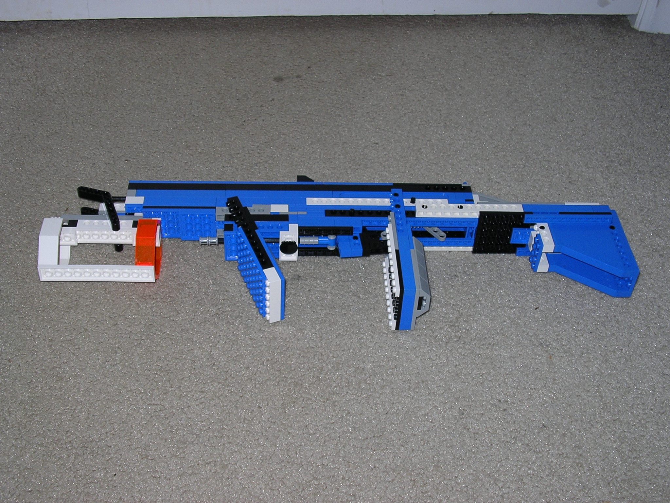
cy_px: 252
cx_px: 335
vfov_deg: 28.6
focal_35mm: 51
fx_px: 987
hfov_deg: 37.5
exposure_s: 1/80
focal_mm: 7.8
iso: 50
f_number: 3.3
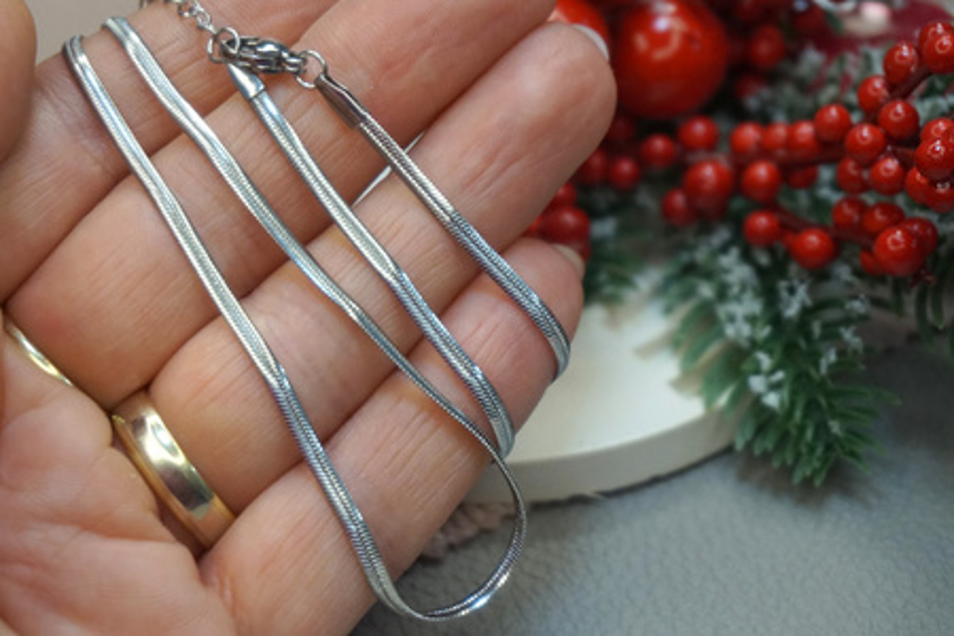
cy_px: 318
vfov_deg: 20.2
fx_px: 1789
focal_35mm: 68
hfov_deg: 29.9
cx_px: 477
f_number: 5.6
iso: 1250
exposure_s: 1/80
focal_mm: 45
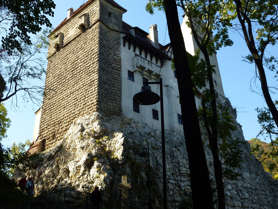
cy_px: 104
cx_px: 139
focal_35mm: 38
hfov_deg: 49.0
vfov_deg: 37.7
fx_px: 305
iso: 100
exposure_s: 1/320
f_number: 3.8
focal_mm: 6.8
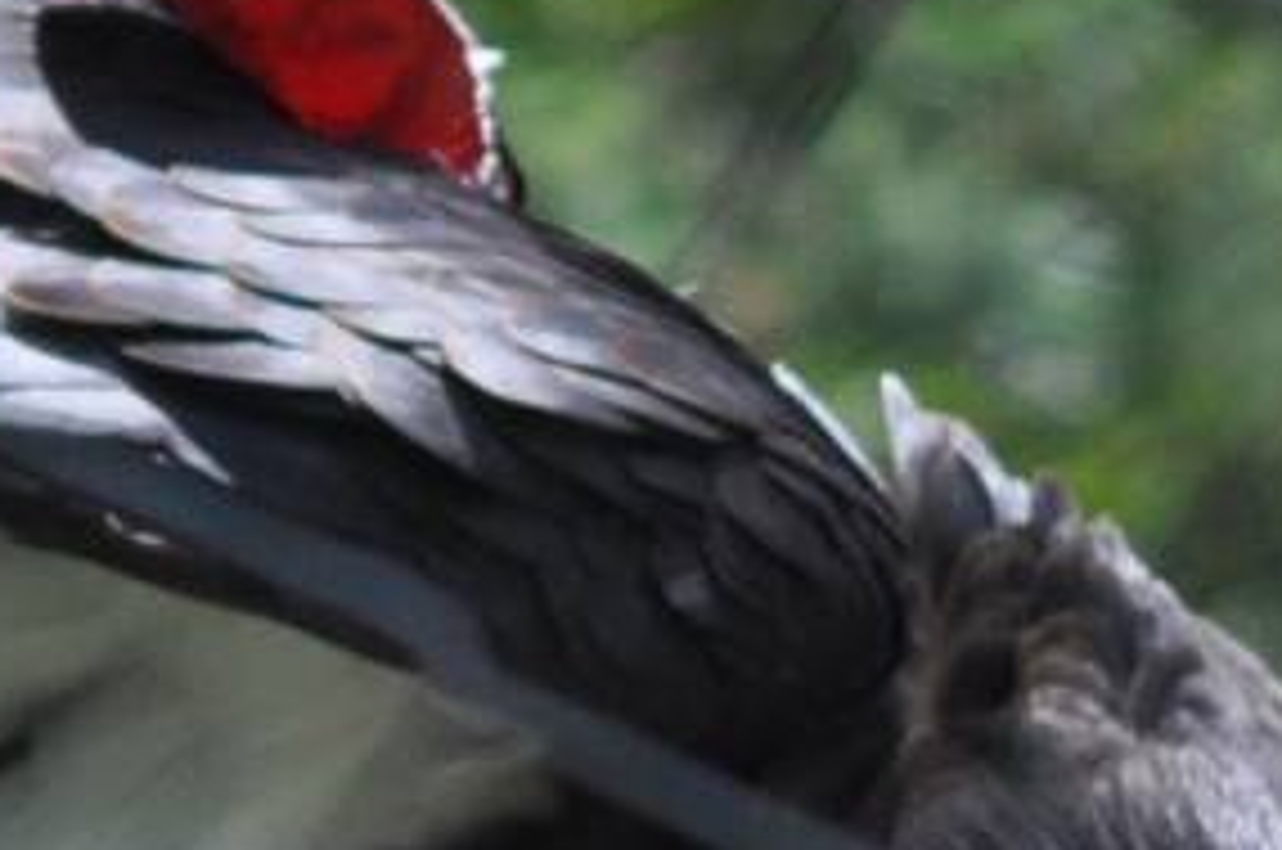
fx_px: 28469
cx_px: 1093
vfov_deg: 1.7
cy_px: 1387
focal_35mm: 801
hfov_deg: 2.6
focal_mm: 95
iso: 400
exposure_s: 1/1250
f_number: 4.5
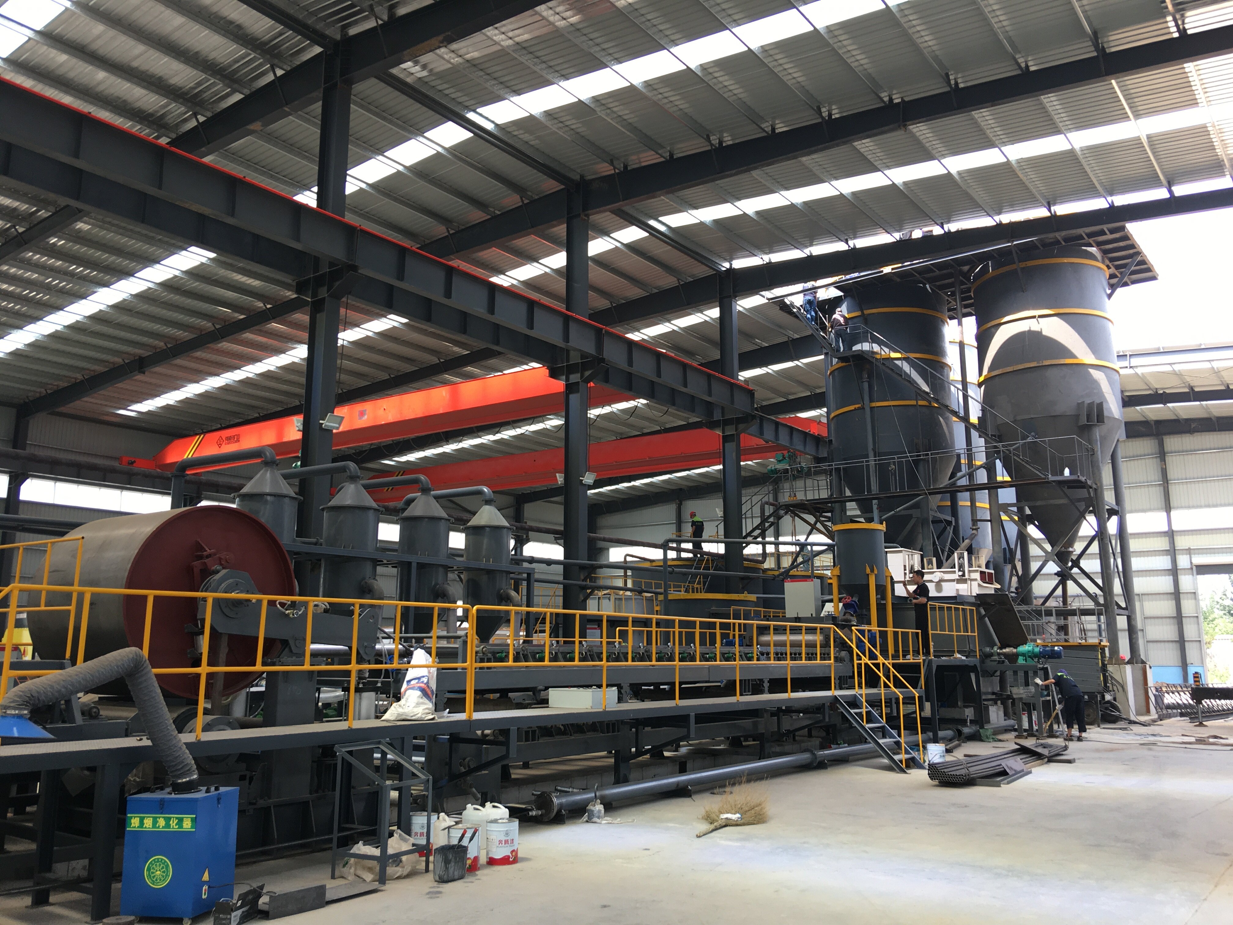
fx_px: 1033
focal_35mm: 29
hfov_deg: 61.7
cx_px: 616
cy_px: 462
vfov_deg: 48.2
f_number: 2.2
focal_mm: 4.15
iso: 25
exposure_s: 1/103
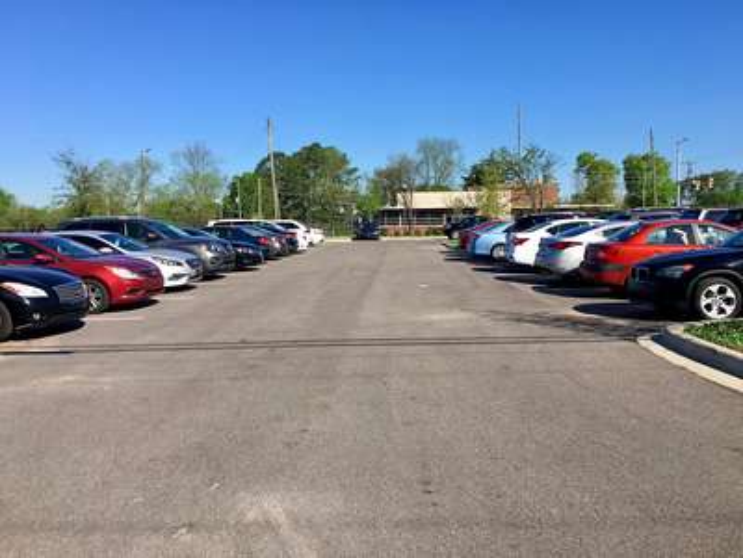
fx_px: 622
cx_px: 372
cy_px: 279
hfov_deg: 61.7
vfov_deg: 48.2
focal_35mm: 29
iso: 25
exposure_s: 1/1451
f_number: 2.2
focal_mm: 4.15
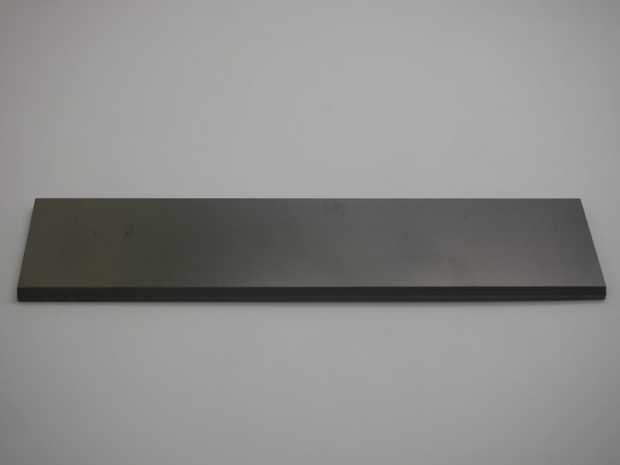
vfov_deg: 24.4
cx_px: 310
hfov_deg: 32.2
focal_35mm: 60
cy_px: 232
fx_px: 1075
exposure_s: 1/250
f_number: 4.5
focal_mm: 30
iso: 200
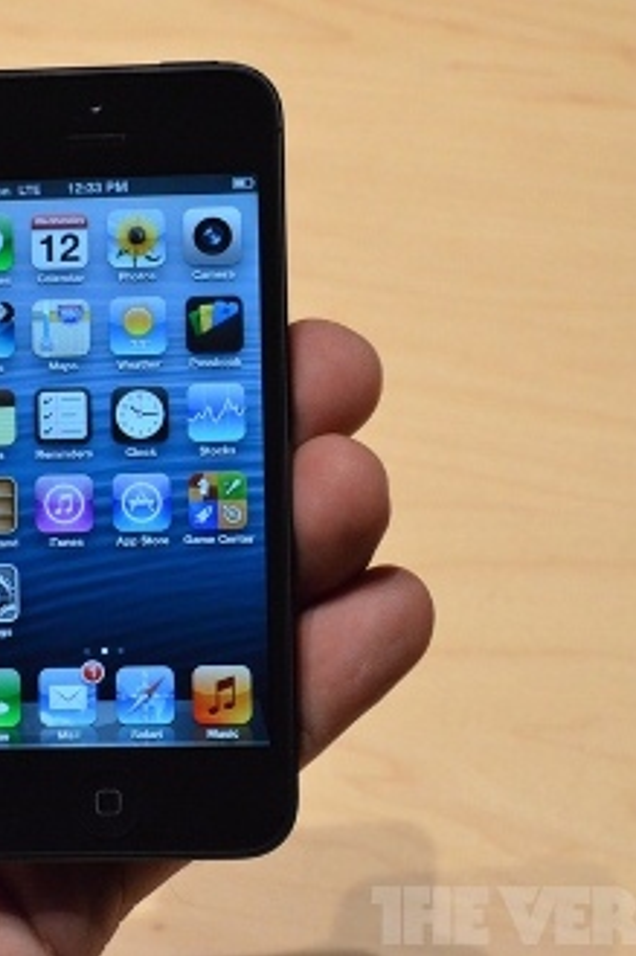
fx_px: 2414
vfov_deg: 22.4
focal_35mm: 91
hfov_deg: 14.8
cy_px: 478
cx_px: 15
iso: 3200
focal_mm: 40
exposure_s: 1/100
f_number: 9
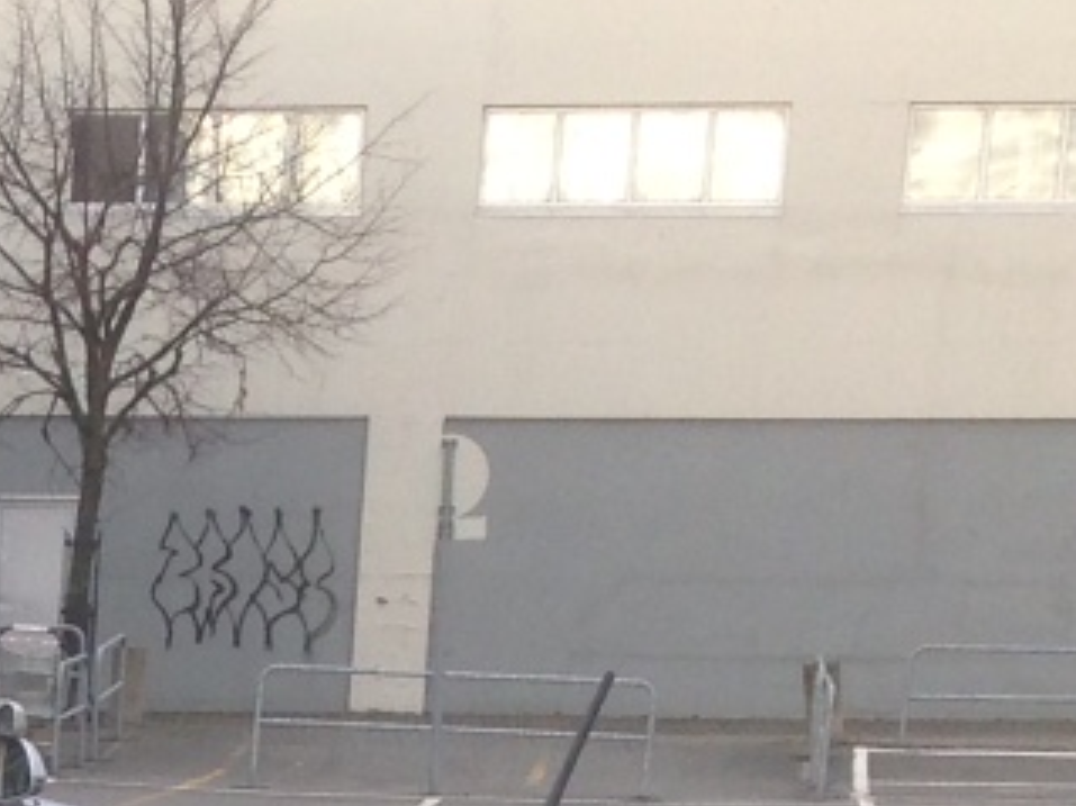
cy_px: 2047
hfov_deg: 11.3
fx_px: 5251
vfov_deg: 8.0
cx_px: -425
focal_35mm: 169
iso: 50
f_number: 2.4
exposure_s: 1/182
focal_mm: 4.12
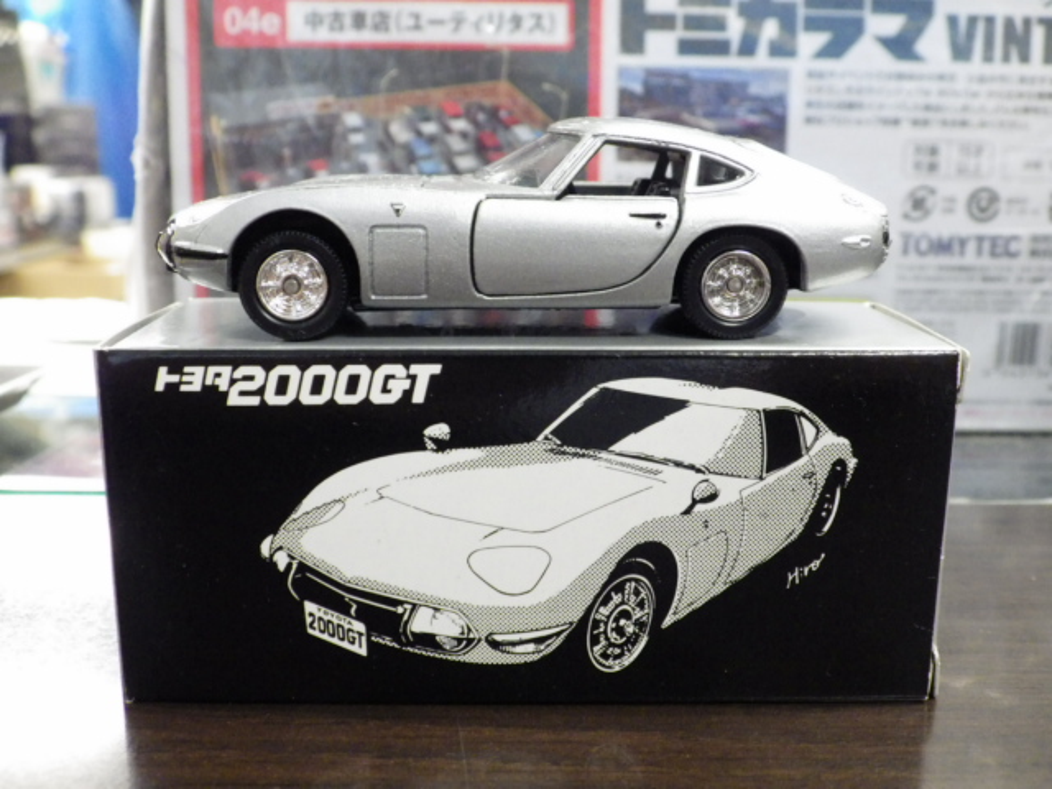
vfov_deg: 35.1
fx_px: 1246
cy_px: 394
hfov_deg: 45.8
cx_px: 526
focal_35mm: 41
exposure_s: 1/25
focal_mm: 7.4
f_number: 3.6
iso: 800
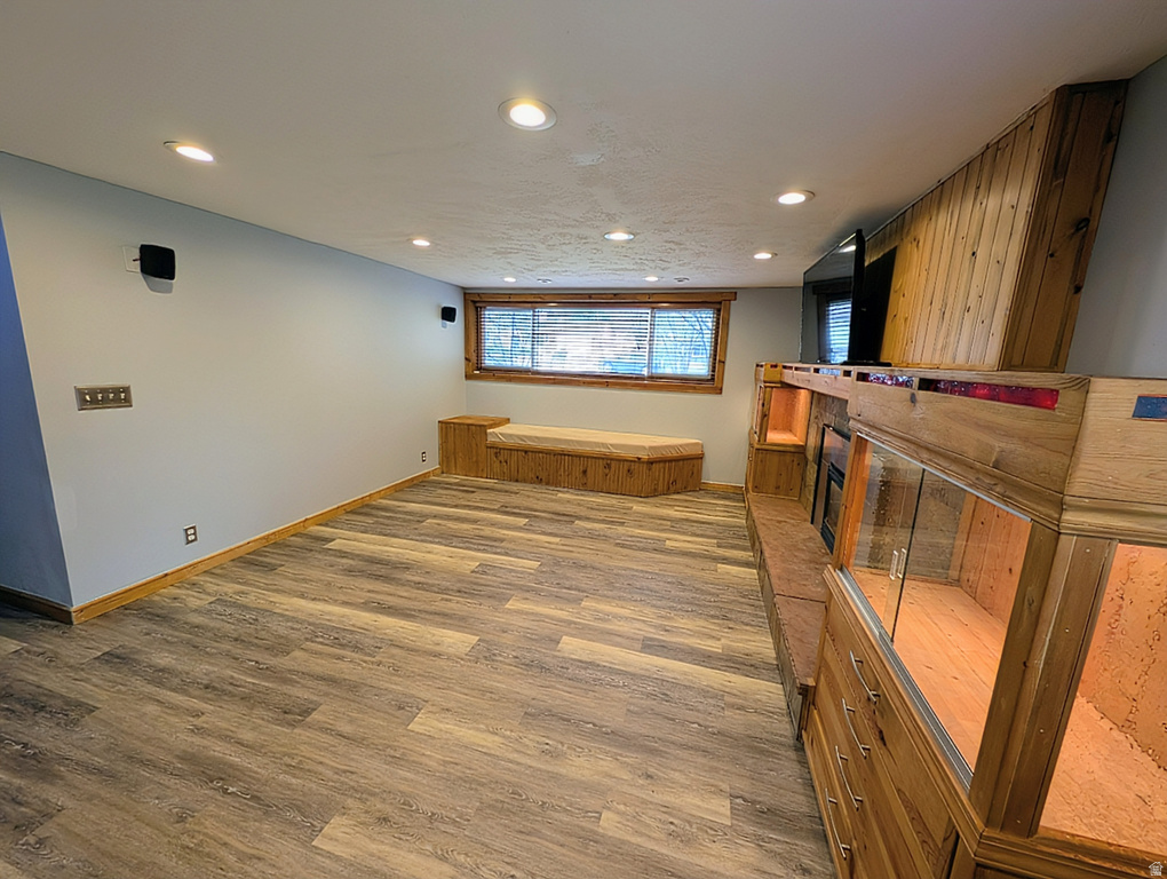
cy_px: 440
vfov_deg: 94.6
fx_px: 405
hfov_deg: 110.5
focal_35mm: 12
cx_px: 584
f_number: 1.95
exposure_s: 1/40
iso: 74
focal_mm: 2.23
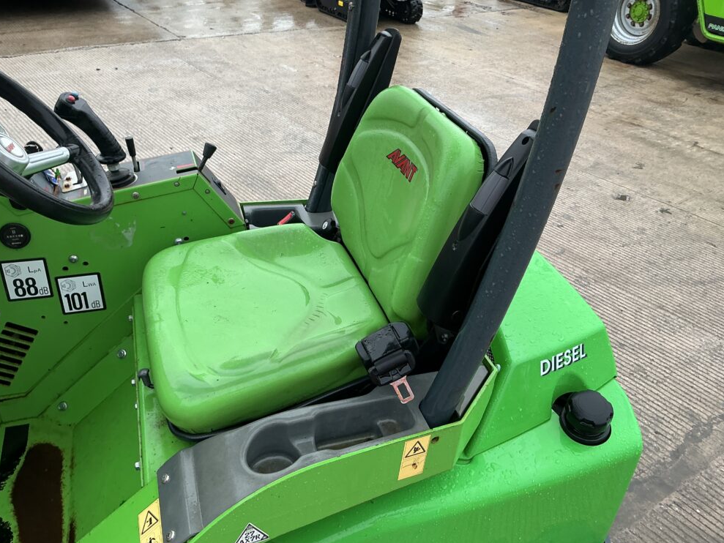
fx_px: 607
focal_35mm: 29
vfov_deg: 48.2
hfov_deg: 61.7
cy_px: 269
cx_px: 365
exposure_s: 1/122
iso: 32
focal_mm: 3
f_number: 1.8
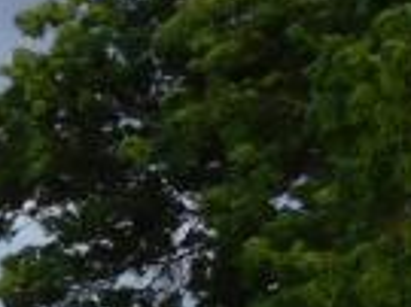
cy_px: 793
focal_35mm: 415
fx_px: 4923
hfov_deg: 4.7
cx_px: -423
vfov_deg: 3.5
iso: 125
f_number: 4.5
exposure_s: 1/640
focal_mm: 12.5
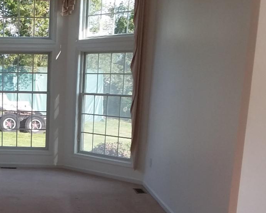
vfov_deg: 25.3
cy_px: 174
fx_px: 465
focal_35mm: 59
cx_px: 22
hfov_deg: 30.4
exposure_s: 1/137
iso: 40
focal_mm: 2.47
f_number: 1.9
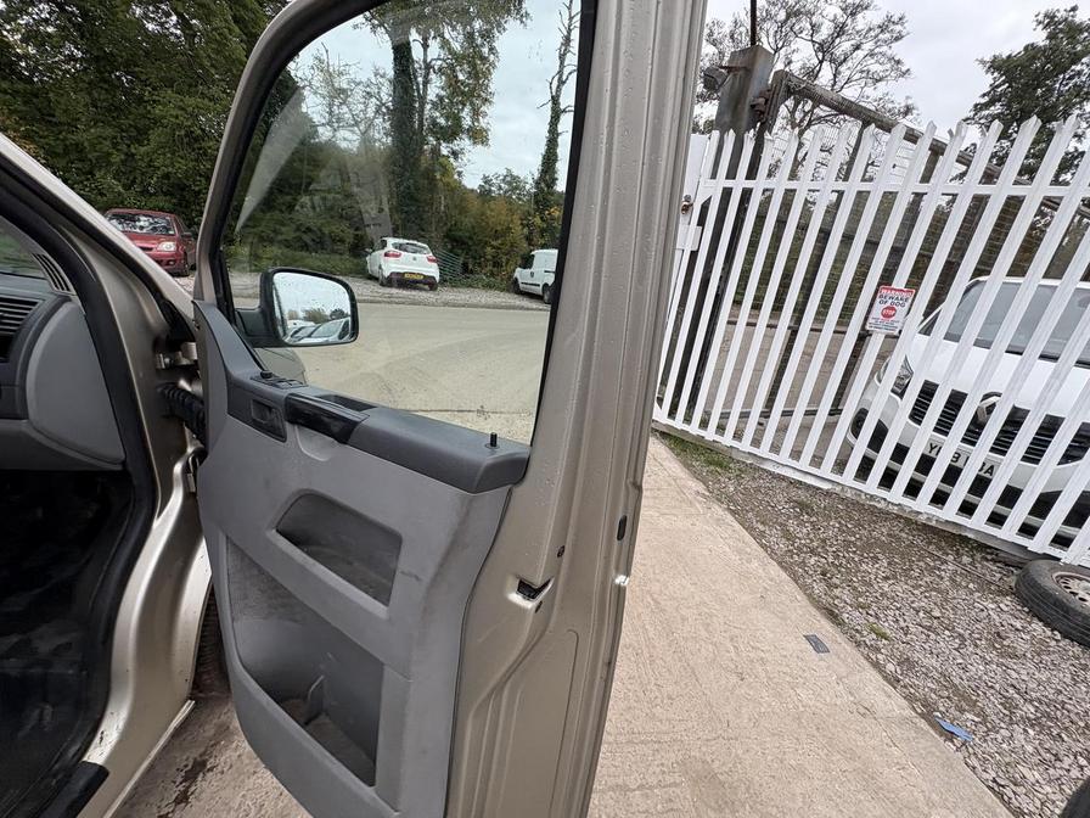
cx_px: 545
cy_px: 409
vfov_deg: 85.7
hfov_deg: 102.1
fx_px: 441
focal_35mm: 14
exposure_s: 1/197
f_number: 2.2
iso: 40
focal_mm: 2.22
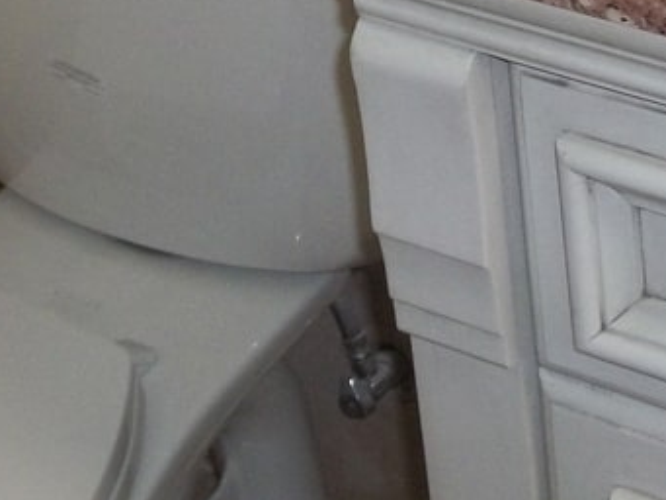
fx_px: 2483
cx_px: 685
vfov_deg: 11.0
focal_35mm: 129
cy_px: -256
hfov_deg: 15.0
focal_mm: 5.9
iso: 160
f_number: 3.3
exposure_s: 1/30
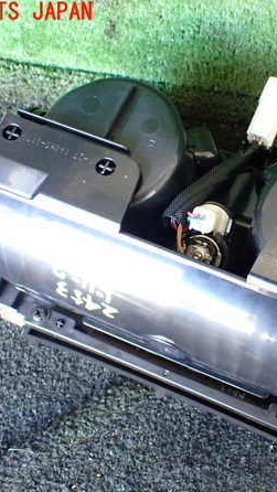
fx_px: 574
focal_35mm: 44
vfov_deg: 46.4
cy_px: 247
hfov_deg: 26.6
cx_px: 223
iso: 800
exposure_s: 1/50
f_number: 2.3
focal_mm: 5.4
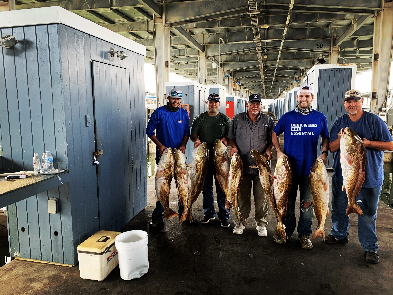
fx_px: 295
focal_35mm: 26
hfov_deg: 67.3
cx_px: 196
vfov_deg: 53.1
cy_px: 148
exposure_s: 1/121
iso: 50
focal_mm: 4.25
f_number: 1.8
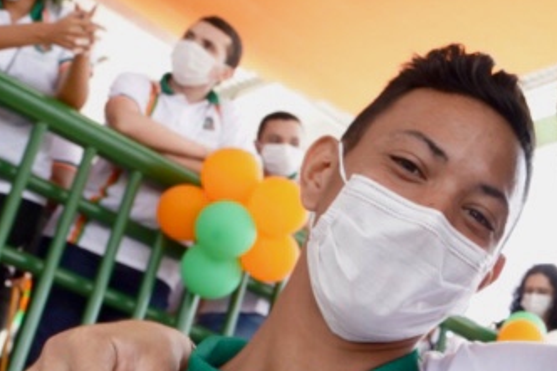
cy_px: 270
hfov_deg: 23.5
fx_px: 1206
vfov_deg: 17.4
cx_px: 685
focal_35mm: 78
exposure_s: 1/160
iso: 640
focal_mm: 16
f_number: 6.3
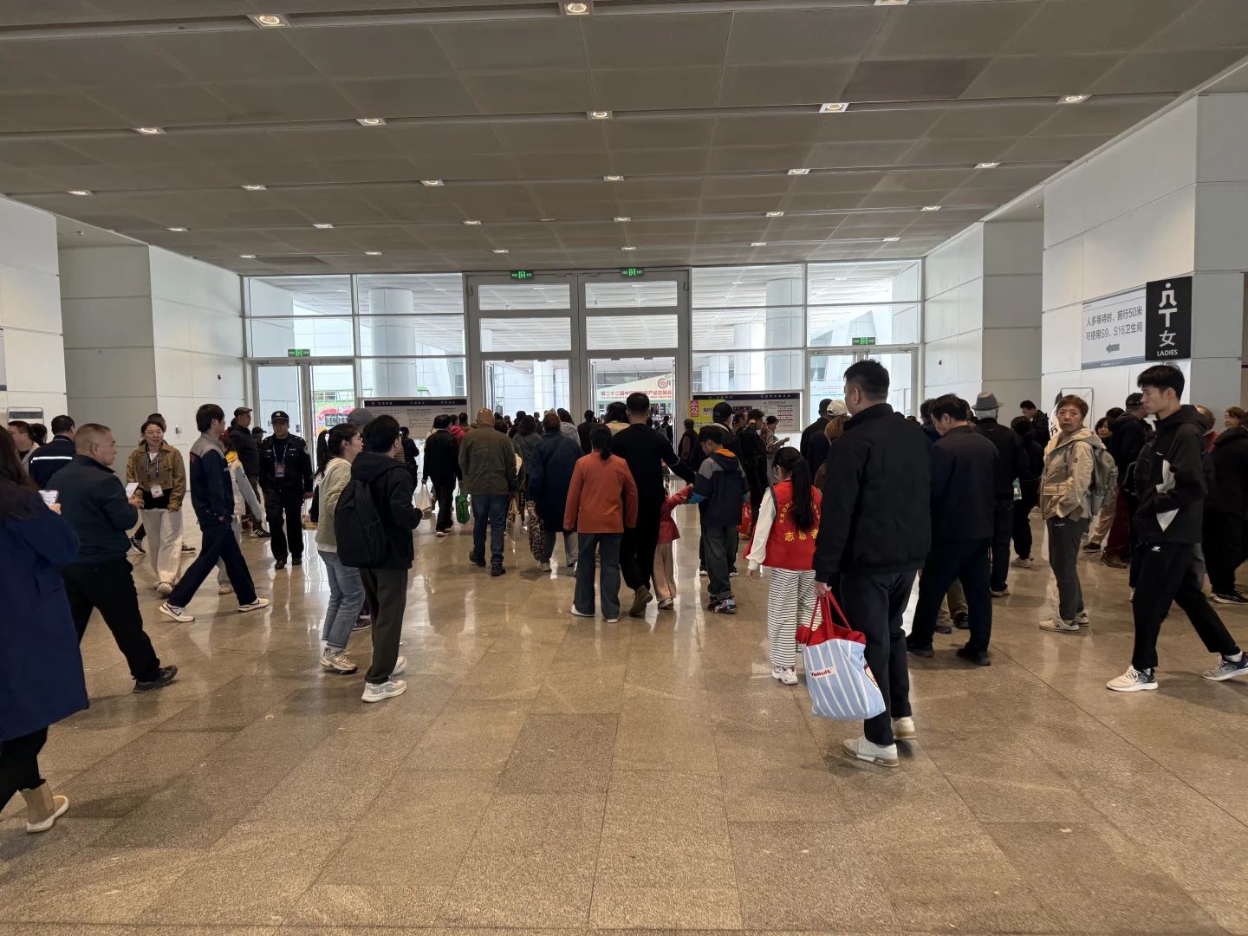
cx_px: 624
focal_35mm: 24
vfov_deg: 56.8
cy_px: 468
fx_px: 865
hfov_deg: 71.6
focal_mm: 6.76
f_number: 1.78
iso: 125
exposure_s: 1/121
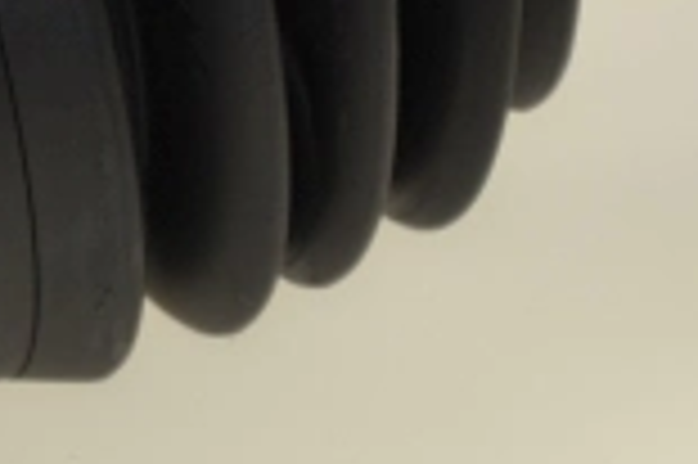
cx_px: -268
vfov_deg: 2.3
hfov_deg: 3.4
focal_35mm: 606
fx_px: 11736
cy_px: -117
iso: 110
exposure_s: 1/200
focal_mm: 105
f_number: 5.6
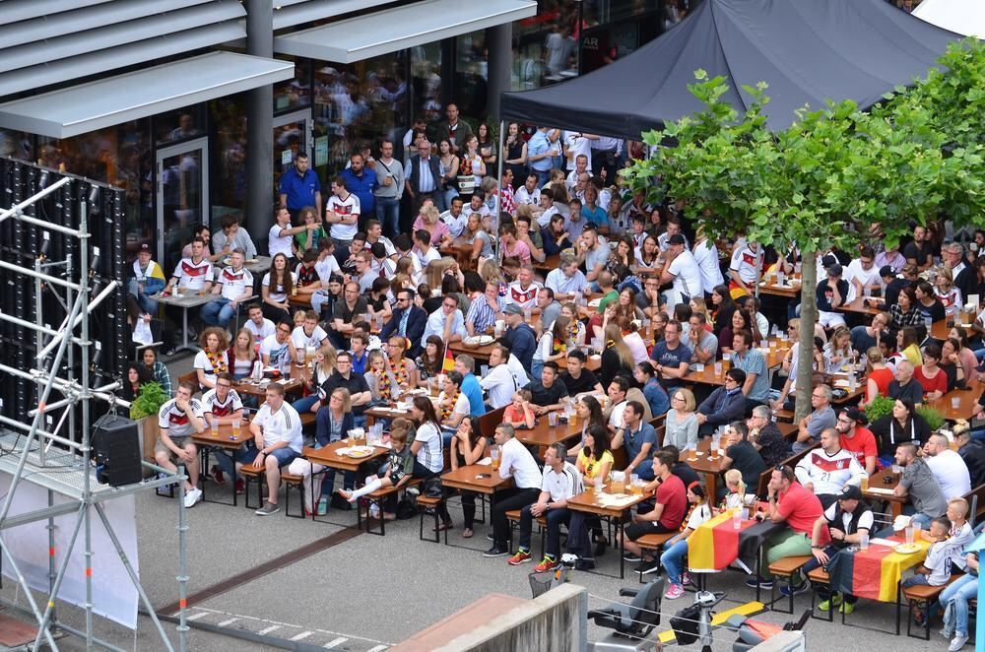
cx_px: 492
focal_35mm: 129
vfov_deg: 10.6
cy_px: 326
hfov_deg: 15.9
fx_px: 3522
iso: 400
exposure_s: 1/250
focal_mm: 86
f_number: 5.6
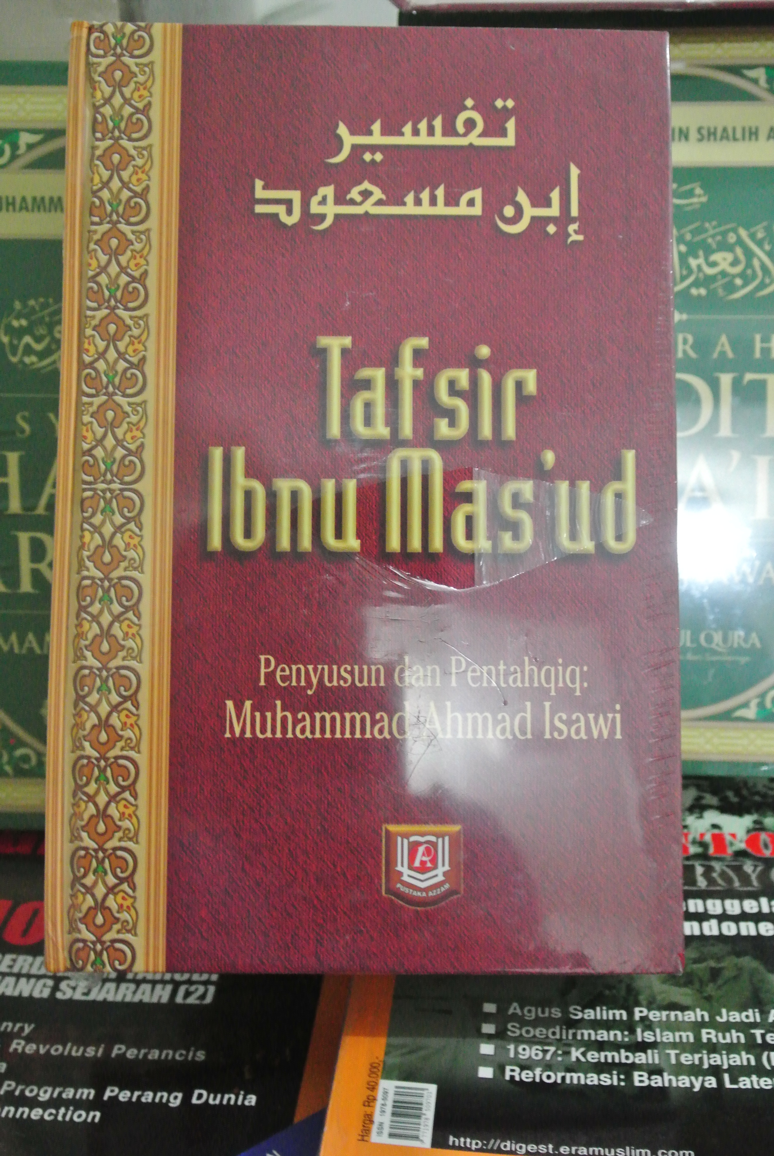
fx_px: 1576
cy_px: 578
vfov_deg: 40.3
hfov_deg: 27.6
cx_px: 387
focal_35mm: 49
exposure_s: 1/15
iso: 2000
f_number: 4.5
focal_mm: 18.2
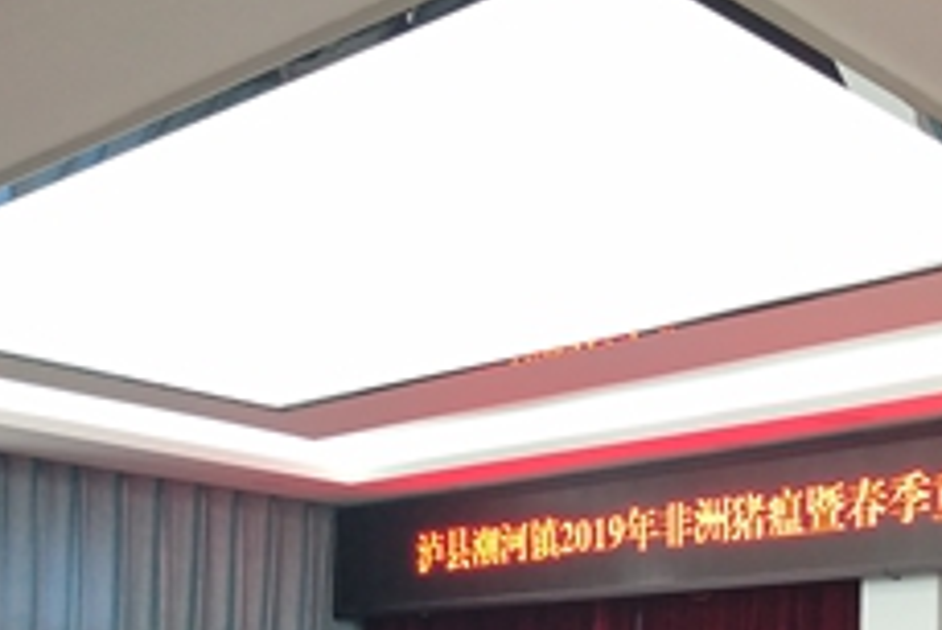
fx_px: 1780
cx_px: 761
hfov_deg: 28.9
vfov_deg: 19.3
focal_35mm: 68
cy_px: 669
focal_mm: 3.95
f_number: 1.8
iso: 376
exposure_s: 1/50
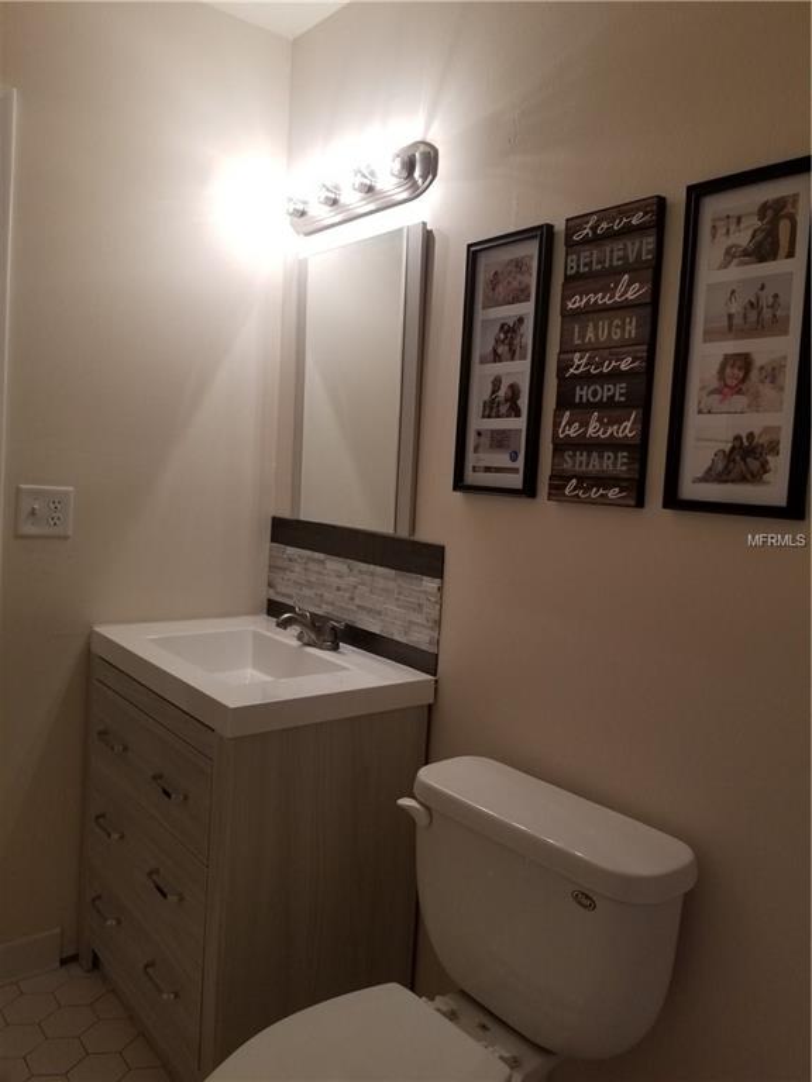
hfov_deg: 53.1
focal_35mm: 26
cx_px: 406
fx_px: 813
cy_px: 541
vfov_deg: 67.3
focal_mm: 4.25
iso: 80
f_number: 1.7
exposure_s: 1/120
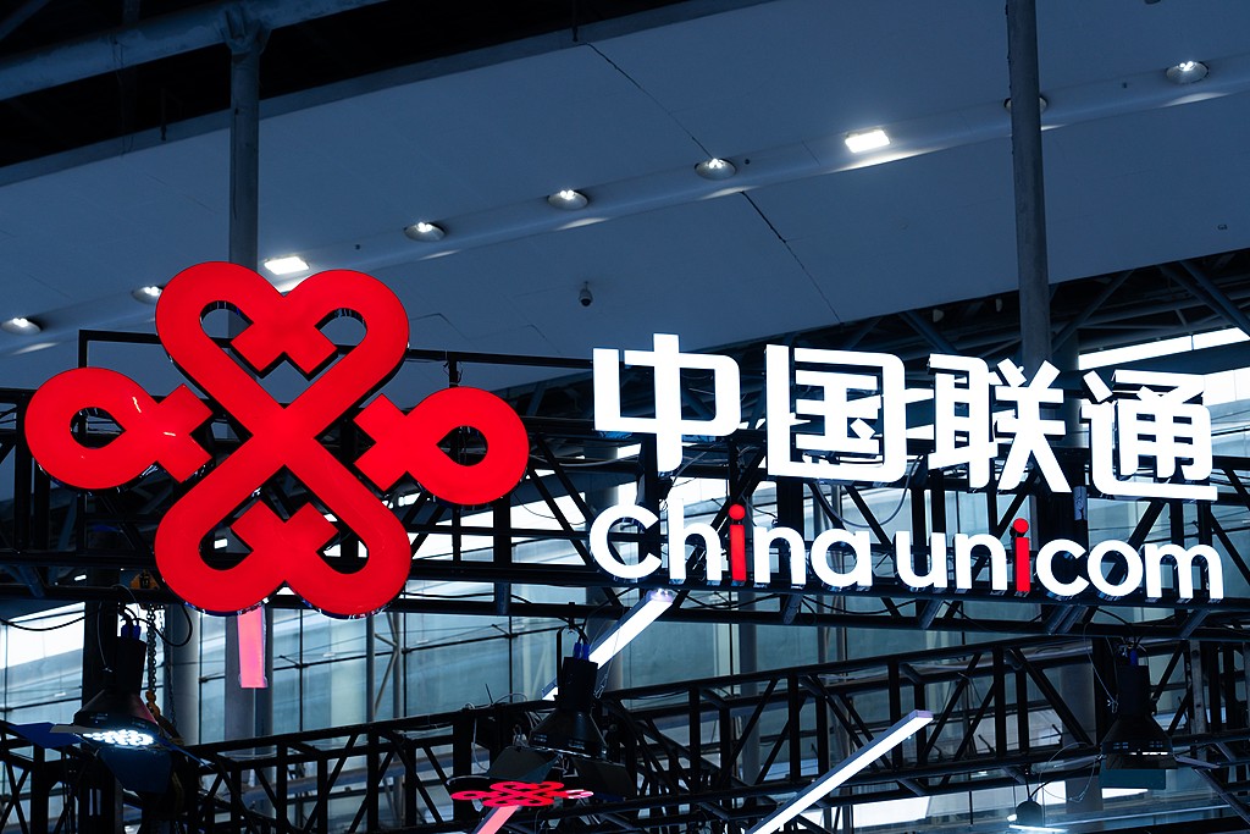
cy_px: 417
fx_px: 1945
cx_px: 625
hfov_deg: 35.6
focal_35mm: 56
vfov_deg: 24.2
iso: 100
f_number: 6.3
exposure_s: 1/80
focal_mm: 56
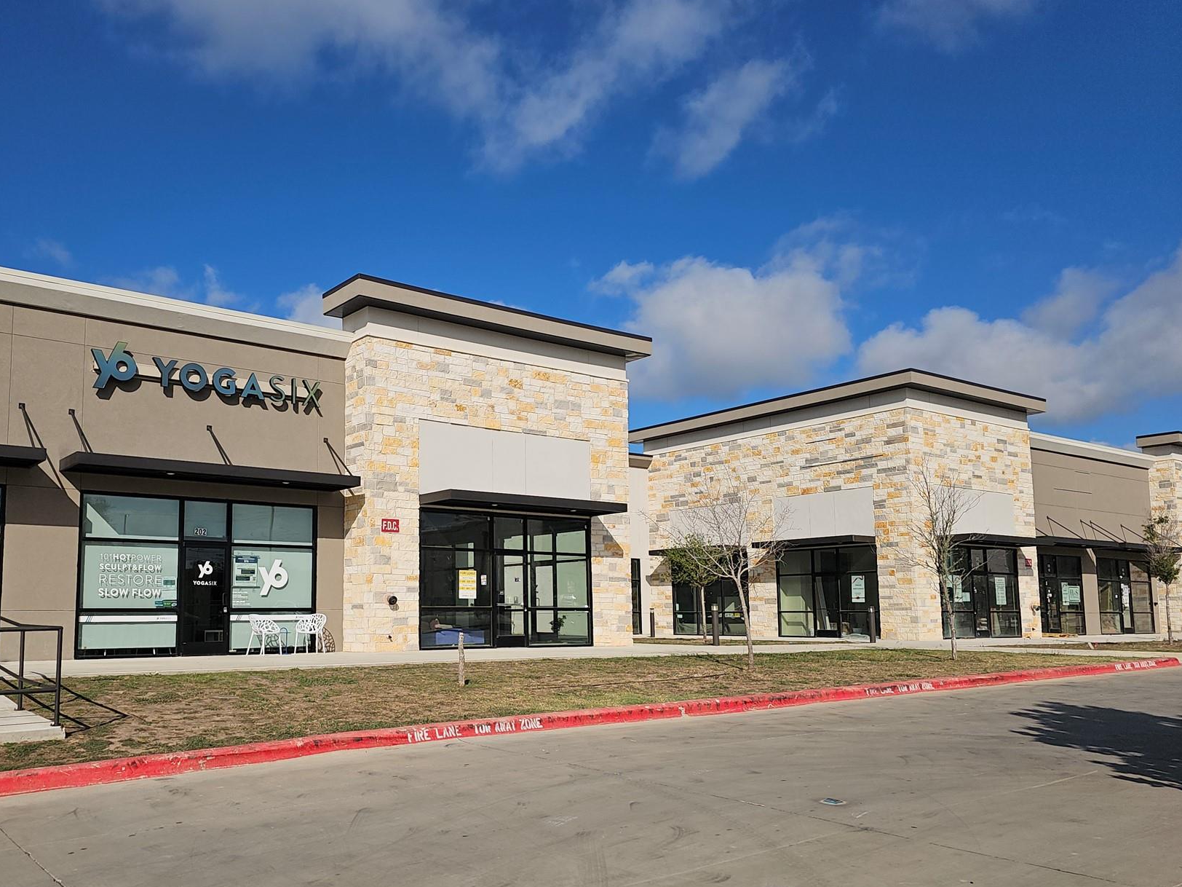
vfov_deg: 48.1
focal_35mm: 29
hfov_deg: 60.9
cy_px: 501
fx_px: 990
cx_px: 451
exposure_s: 1/1941
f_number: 1.7
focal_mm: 6.3
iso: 10
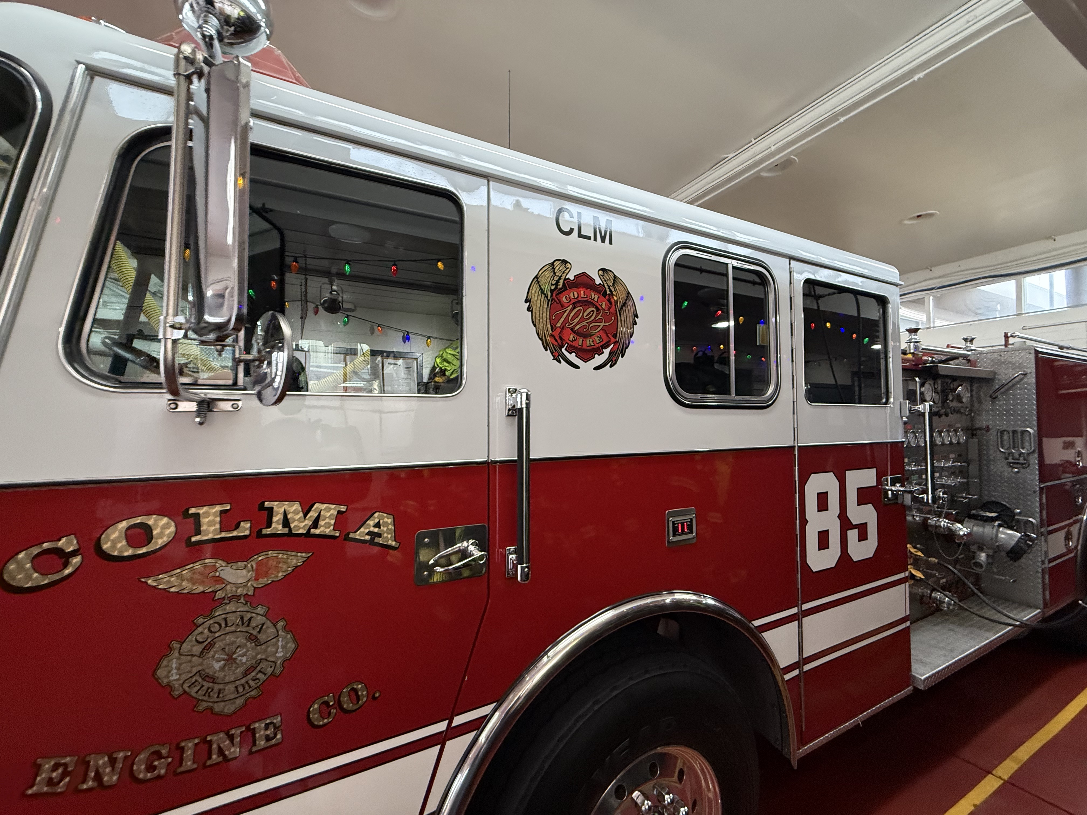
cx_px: 544
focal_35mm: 14
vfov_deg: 85.7
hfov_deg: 102.1
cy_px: 408
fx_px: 440
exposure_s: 1/120
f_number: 2.2
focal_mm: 2.22
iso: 320
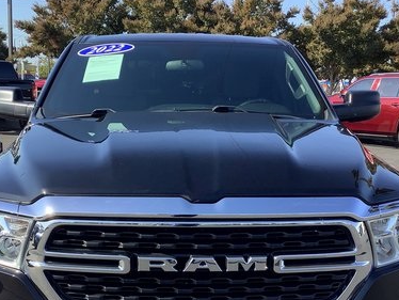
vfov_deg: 27.3
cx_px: 182
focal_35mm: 53
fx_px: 611
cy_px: 217
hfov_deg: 36.1
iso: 25
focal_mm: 3.3
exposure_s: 1/344
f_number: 2.4
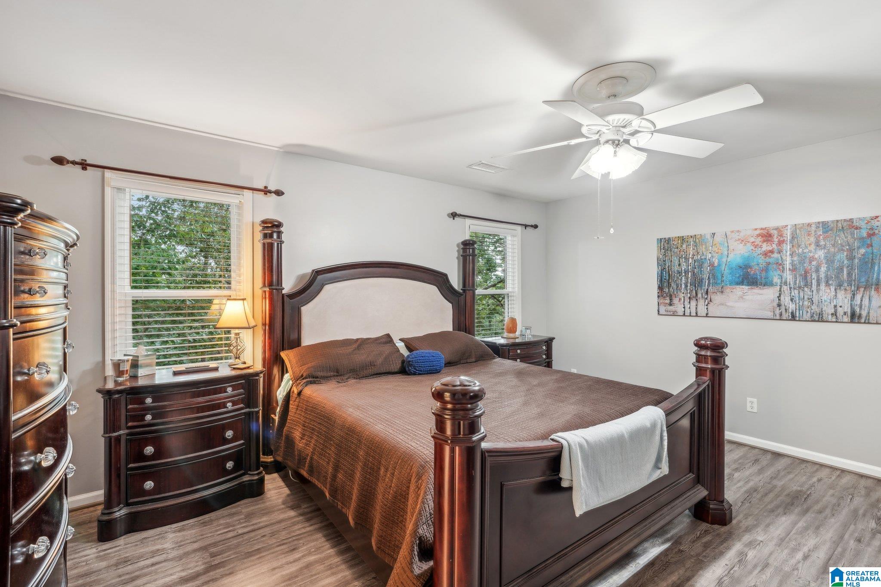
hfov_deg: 96.7
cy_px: 294
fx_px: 391
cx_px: 440
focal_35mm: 16
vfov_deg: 73.7
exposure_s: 1/3.33
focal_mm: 16
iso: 400
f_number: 8
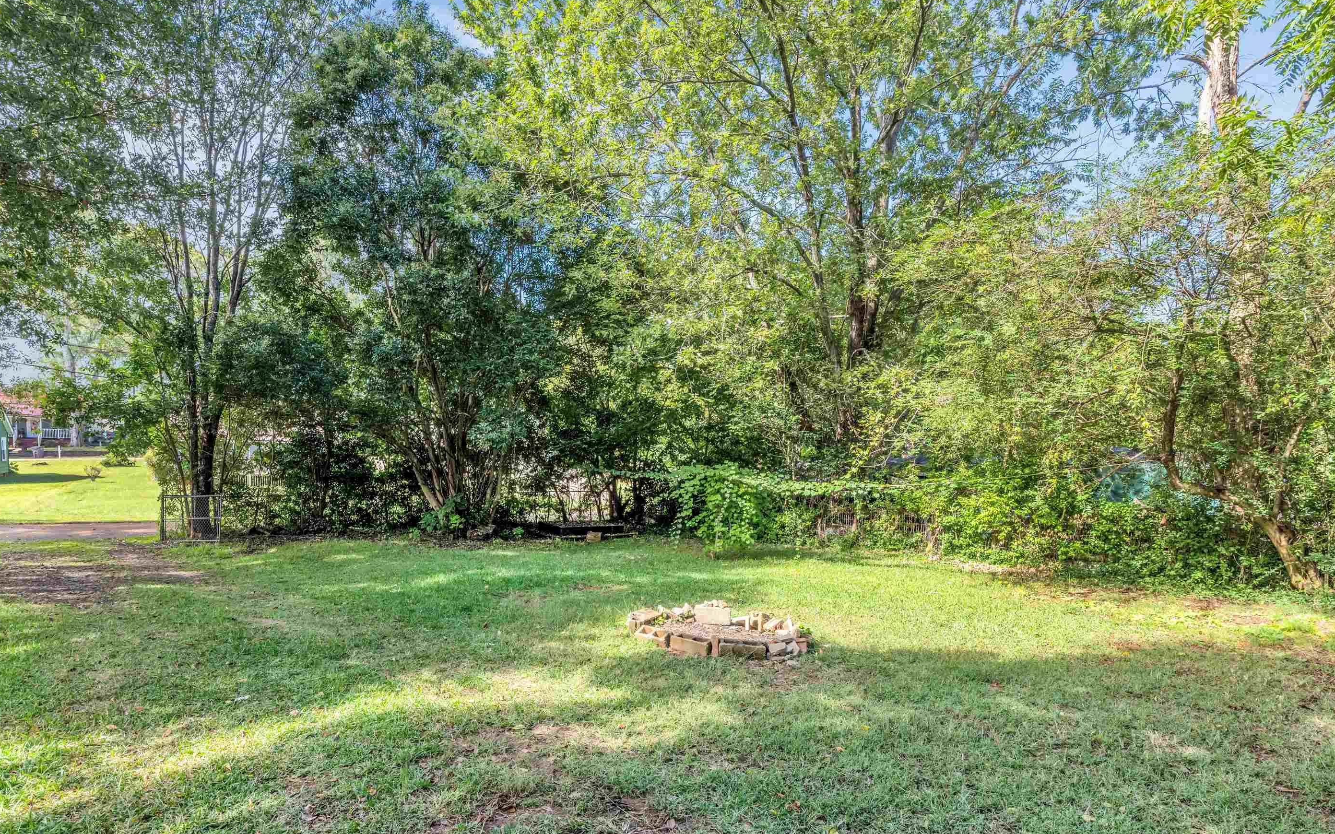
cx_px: 600
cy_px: 392
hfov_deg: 90.8
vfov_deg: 64.9
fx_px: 655
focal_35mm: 18
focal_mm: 16
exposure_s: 1/160
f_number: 9
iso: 320
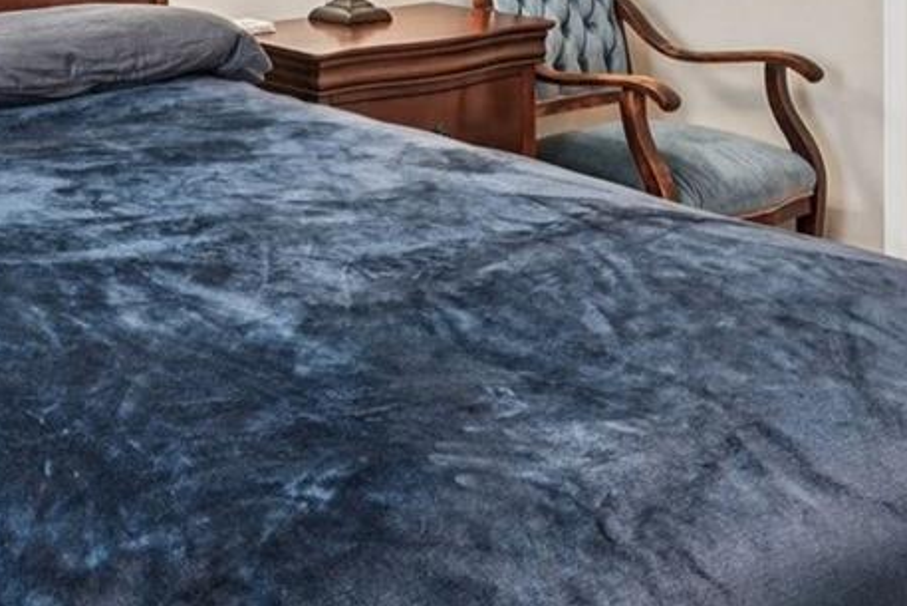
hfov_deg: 33.3
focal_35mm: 56
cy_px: -207
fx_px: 1411
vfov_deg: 21.6
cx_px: 54
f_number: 8
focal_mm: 16
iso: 400
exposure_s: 1/6
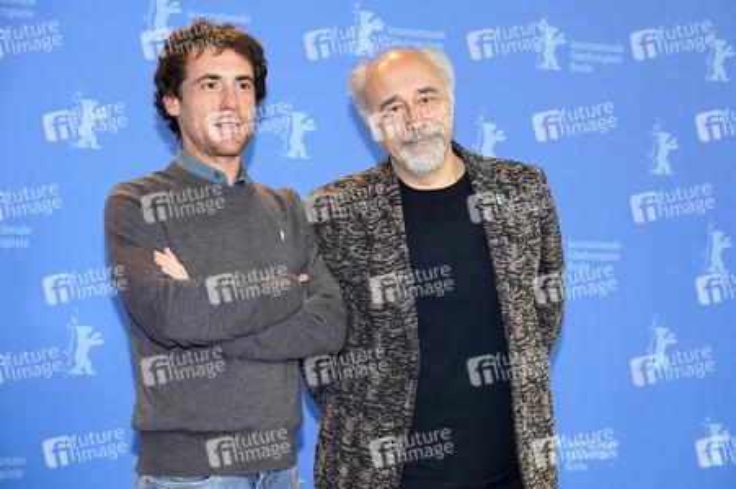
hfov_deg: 27.0
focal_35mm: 75
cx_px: 368
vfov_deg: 18.2
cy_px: 244
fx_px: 1532
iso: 1600
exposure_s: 1/160
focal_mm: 75
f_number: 5.6
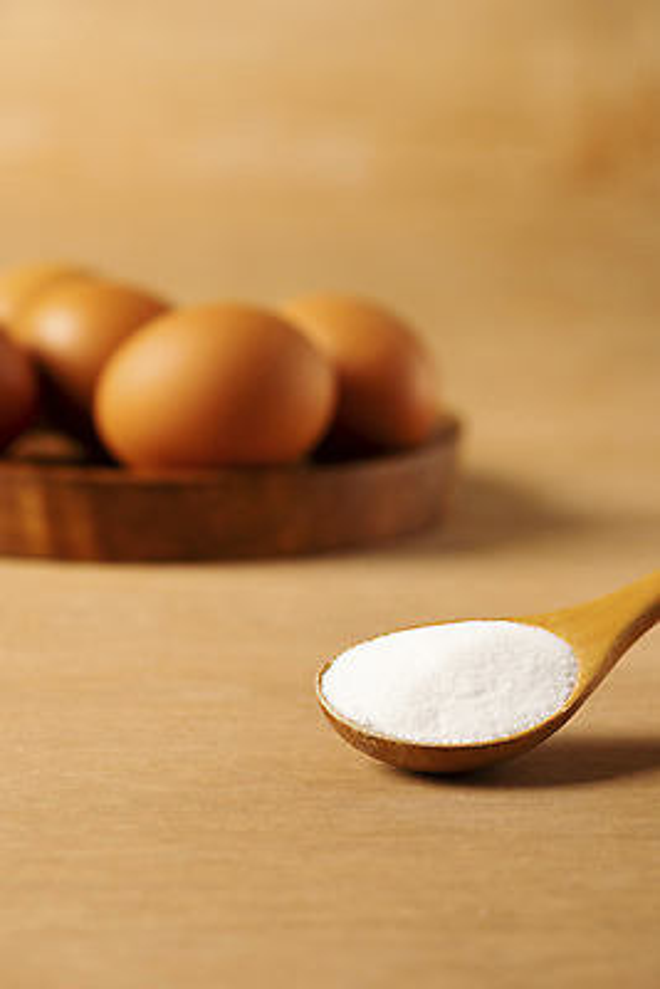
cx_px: 330
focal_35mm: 105
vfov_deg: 19.4
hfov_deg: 13.1
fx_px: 2885
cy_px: 494
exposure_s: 1/125
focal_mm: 105
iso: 100
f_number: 11
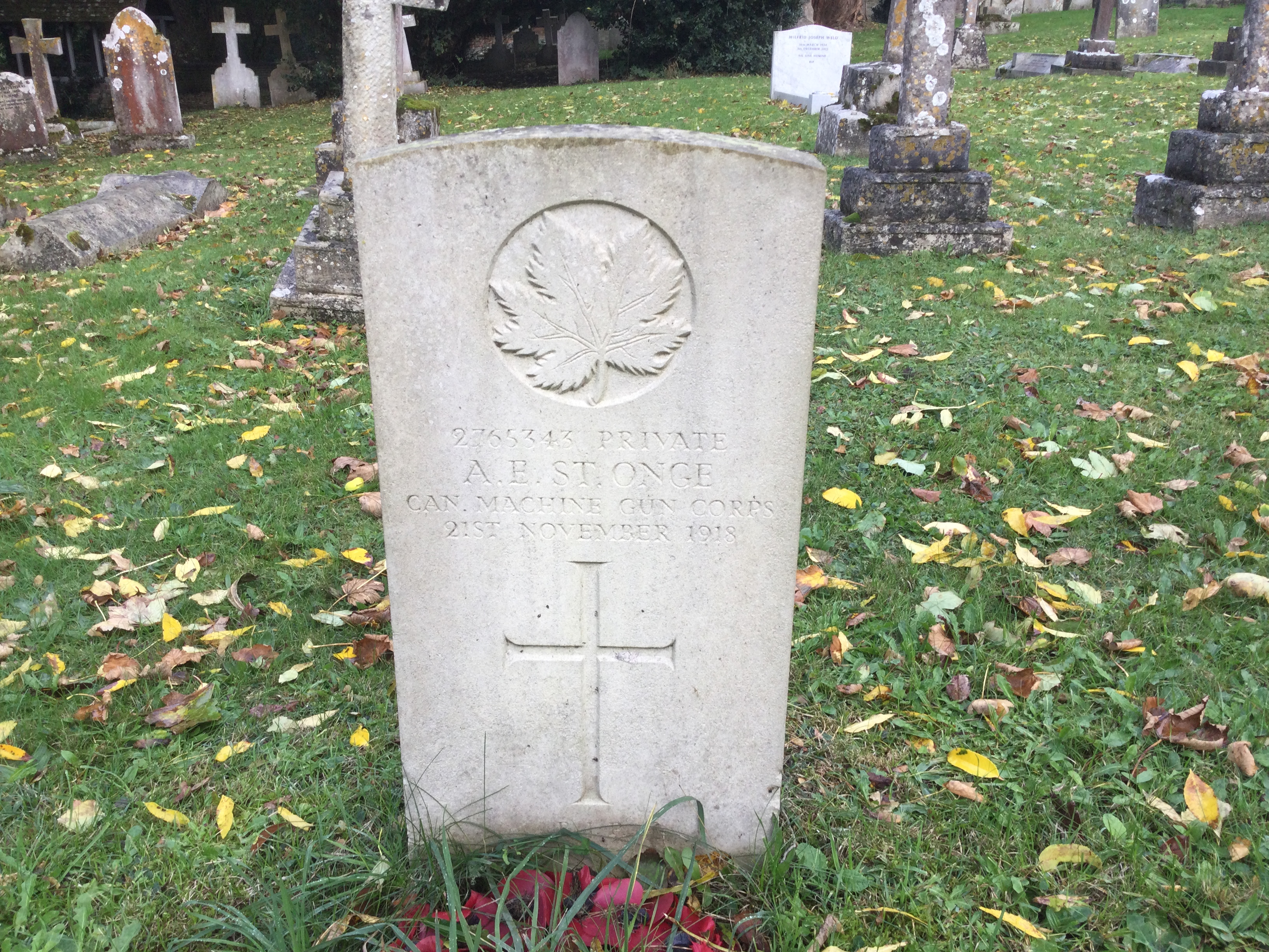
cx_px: 634
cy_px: 476
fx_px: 1136
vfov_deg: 45.4
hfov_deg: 58.4
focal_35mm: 31
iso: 25
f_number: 2.4
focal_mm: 3.3
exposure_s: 1/100
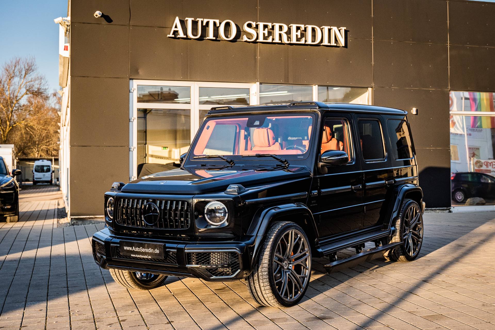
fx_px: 495
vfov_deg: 36.9
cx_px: 248
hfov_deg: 53.1
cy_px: 165
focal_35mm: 36
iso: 1600
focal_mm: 36
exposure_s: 1/500
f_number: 4
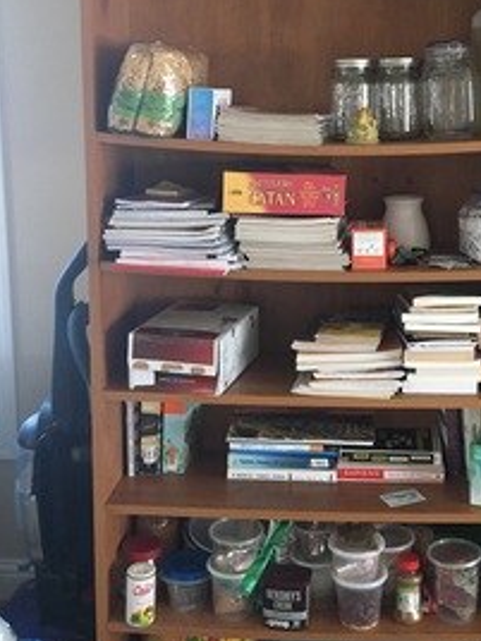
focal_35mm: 49
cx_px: 325
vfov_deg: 38.5
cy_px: 224
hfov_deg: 29.4
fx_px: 908
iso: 200
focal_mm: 4.15
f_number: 2.2
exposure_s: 1/24
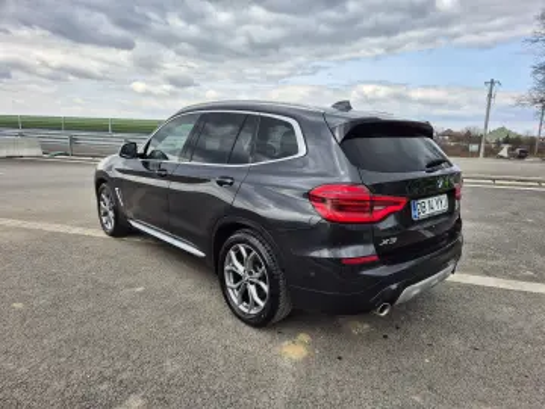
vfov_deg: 58.9
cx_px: 272
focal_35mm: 23
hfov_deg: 73.9
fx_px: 362
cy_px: 204
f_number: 1.8
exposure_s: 1/822
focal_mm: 5.4
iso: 25
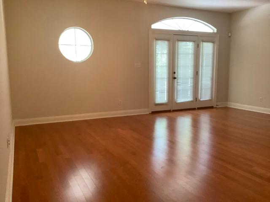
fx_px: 242
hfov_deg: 58.4
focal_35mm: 31
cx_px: 135
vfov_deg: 45.4
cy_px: 101
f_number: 2.4
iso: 250
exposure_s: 1/60
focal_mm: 3.3
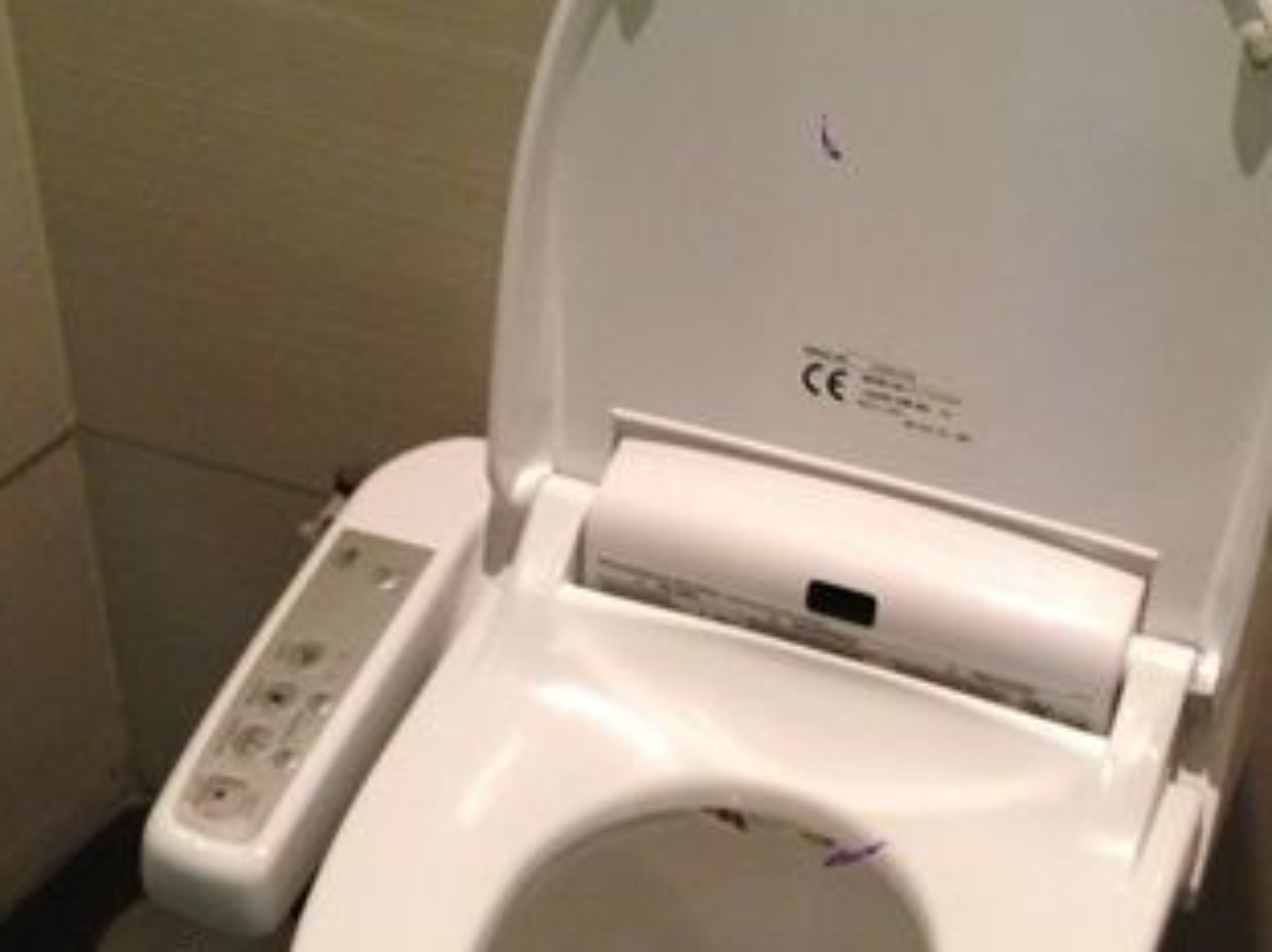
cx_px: 732
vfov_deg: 21.6
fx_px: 2498
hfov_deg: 28.5
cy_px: 539
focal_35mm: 68
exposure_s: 1/20
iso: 200
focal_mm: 4.13
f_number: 2.4
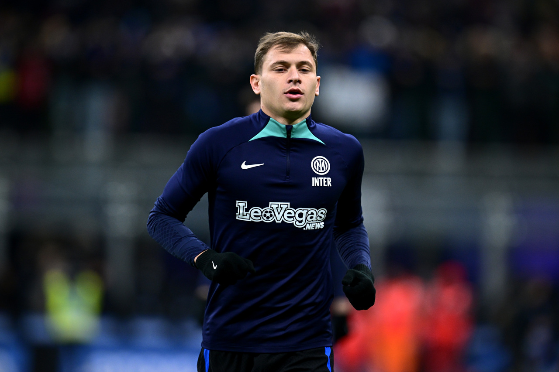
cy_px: 186
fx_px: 6210
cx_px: 280
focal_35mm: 400
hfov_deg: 5.2
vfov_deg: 3.4
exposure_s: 1/1250
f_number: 3.5
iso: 2000
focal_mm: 400
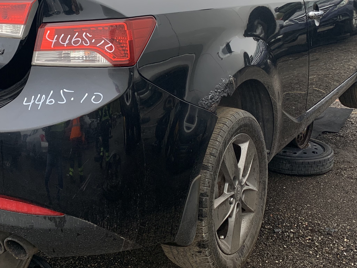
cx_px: 112
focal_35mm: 51
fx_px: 526
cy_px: 48
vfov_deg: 27.9
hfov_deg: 37.0
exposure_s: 1/121
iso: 32
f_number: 1.8
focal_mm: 4.25
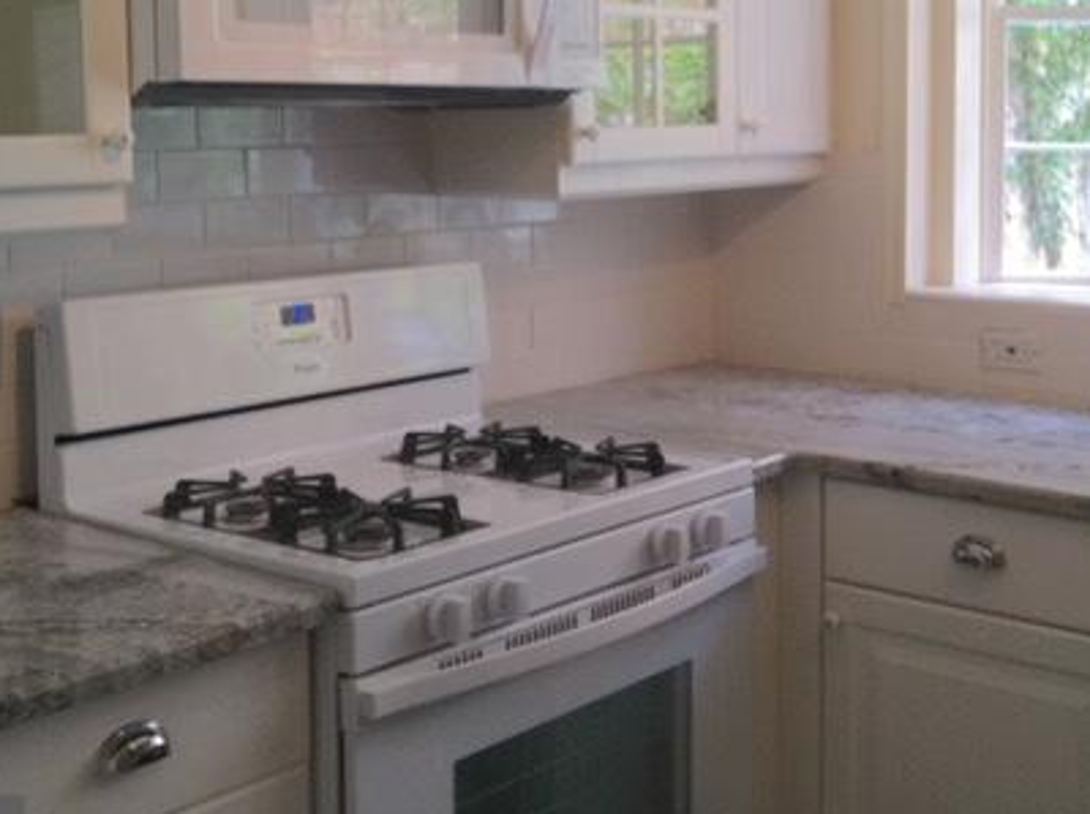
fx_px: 1761
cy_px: 212
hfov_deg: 34.2
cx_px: 687
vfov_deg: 25.8
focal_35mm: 56
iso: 100
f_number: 2.8
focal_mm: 3.85
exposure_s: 1/60
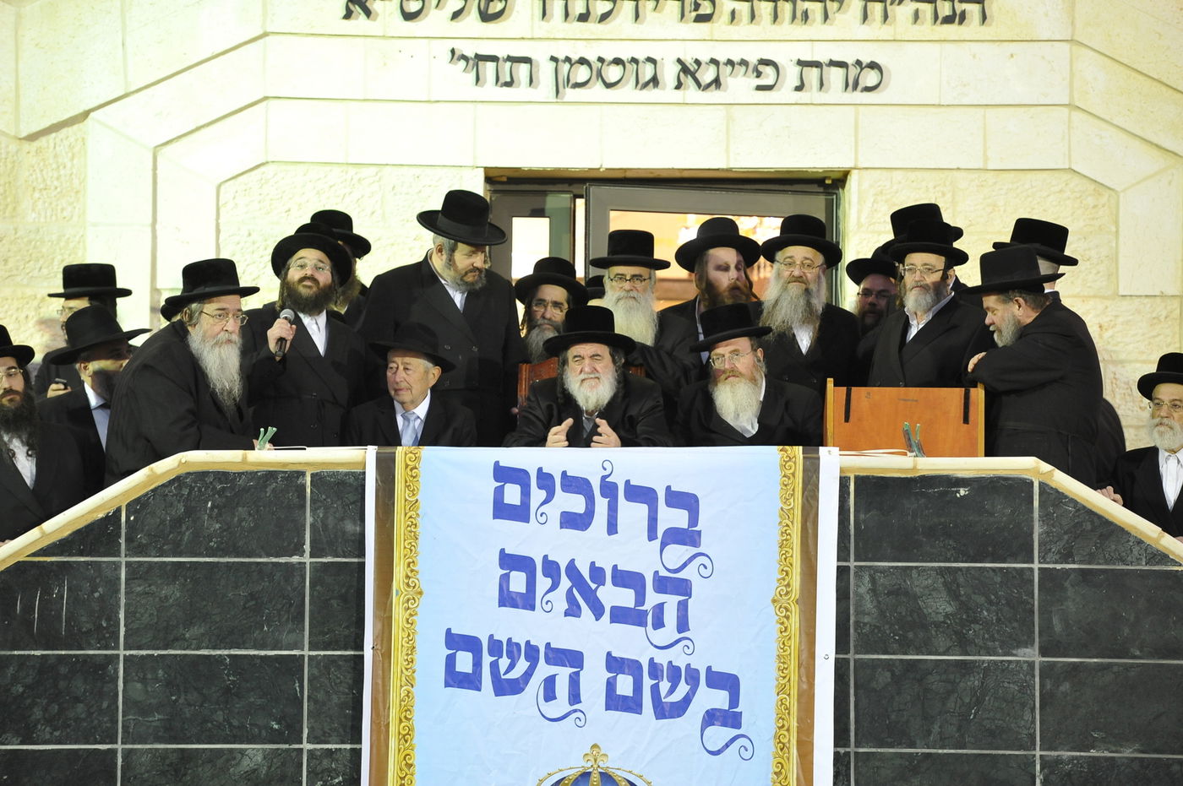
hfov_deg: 14.2
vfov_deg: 9.4
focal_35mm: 145
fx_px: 4761
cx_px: 592
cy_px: 393
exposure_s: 1/80
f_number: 4
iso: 2000
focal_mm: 145
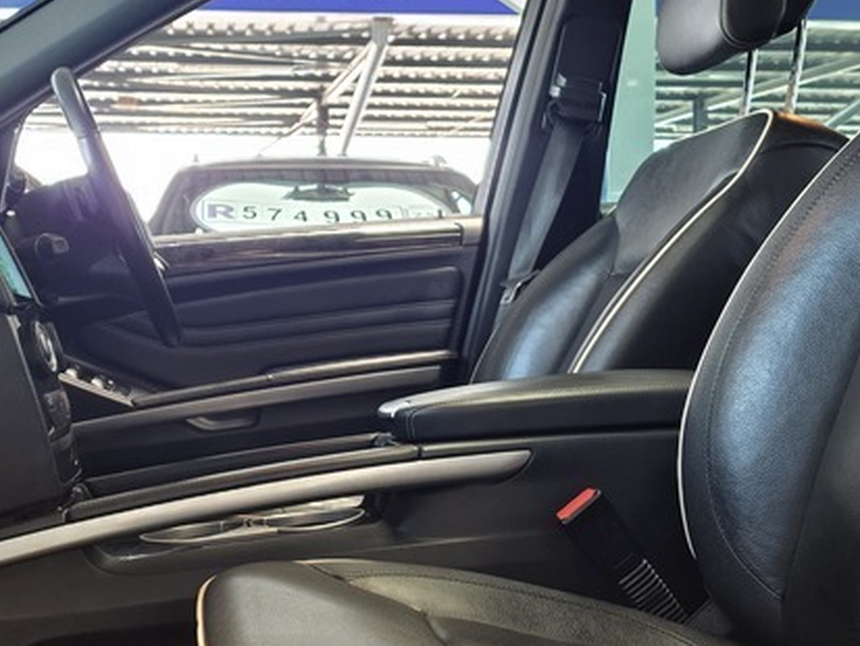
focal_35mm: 57
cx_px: 300
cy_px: 302
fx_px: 1417
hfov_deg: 33.5
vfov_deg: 25.7
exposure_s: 1/100
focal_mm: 6.25
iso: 200
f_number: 1.7
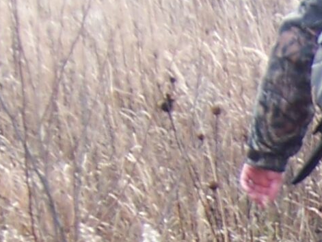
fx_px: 1162
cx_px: 660
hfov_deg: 13.4
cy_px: 459
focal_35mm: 125
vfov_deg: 10.9
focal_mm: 3.8
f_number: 2.8
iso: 64
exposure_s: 1/160
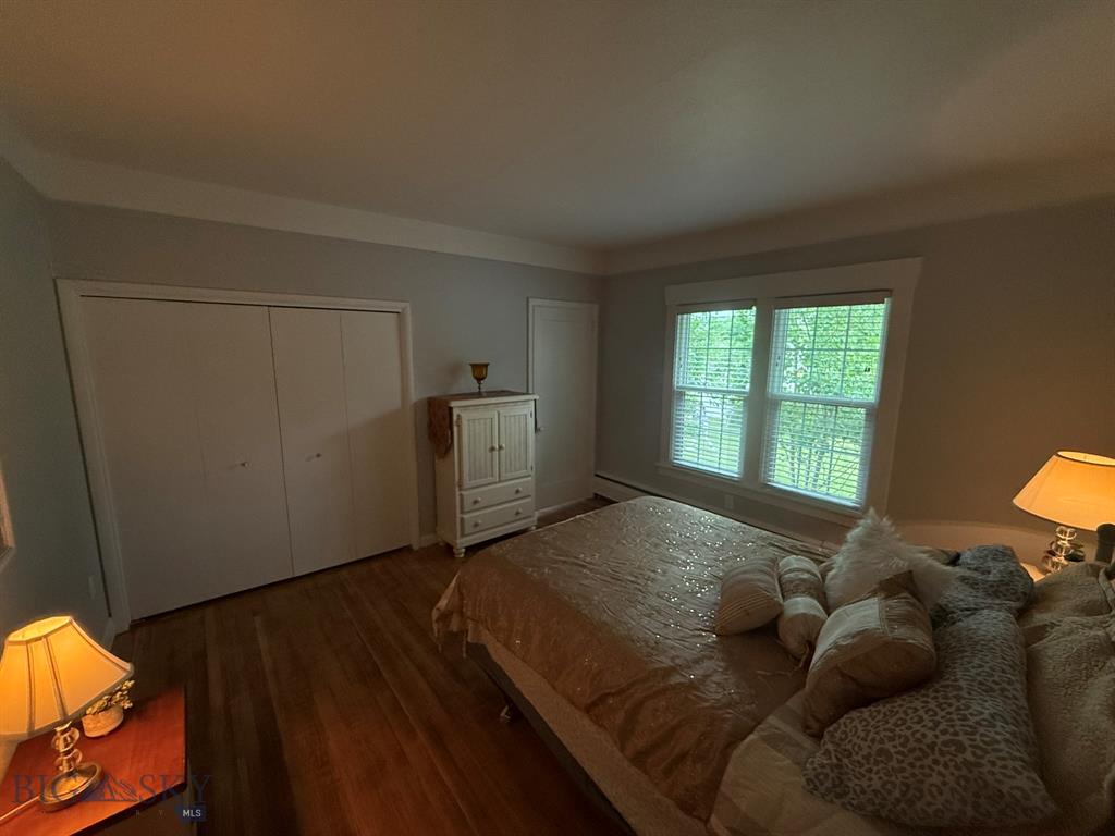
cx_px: 558
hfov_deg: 102.1
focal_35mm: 14
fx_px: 451
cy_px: 418
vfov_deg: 85.7
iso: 320
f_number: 2.2
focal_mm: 2.22
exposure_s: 1/120
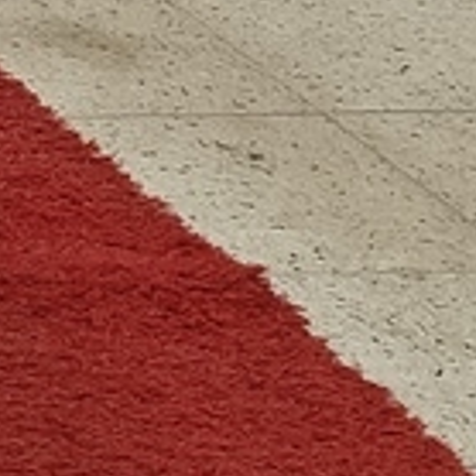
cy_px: -332
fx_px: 3983
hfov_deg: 5.3
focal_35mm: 256
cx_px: -1880
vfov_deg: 6.7
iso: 64
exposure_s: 1/67
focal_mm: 5.59
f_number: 1.8
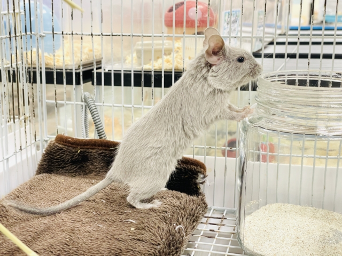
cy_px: 128
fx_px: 514
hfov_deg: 36.8
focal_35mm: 52
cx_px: 171
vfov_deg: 28.0
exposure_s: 1/99
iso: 200
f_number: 2
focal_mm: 6
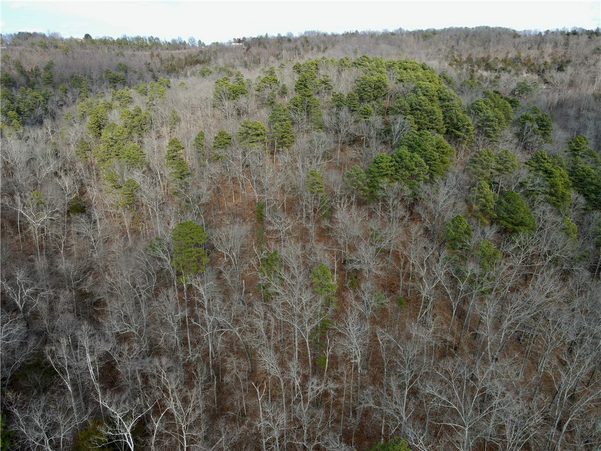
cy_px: 226
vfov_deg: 56.8
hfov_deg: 71.6
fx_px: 417
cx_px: 300
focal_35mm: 24
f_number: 2.8
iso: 100
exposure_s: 1/180
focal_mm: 4.5
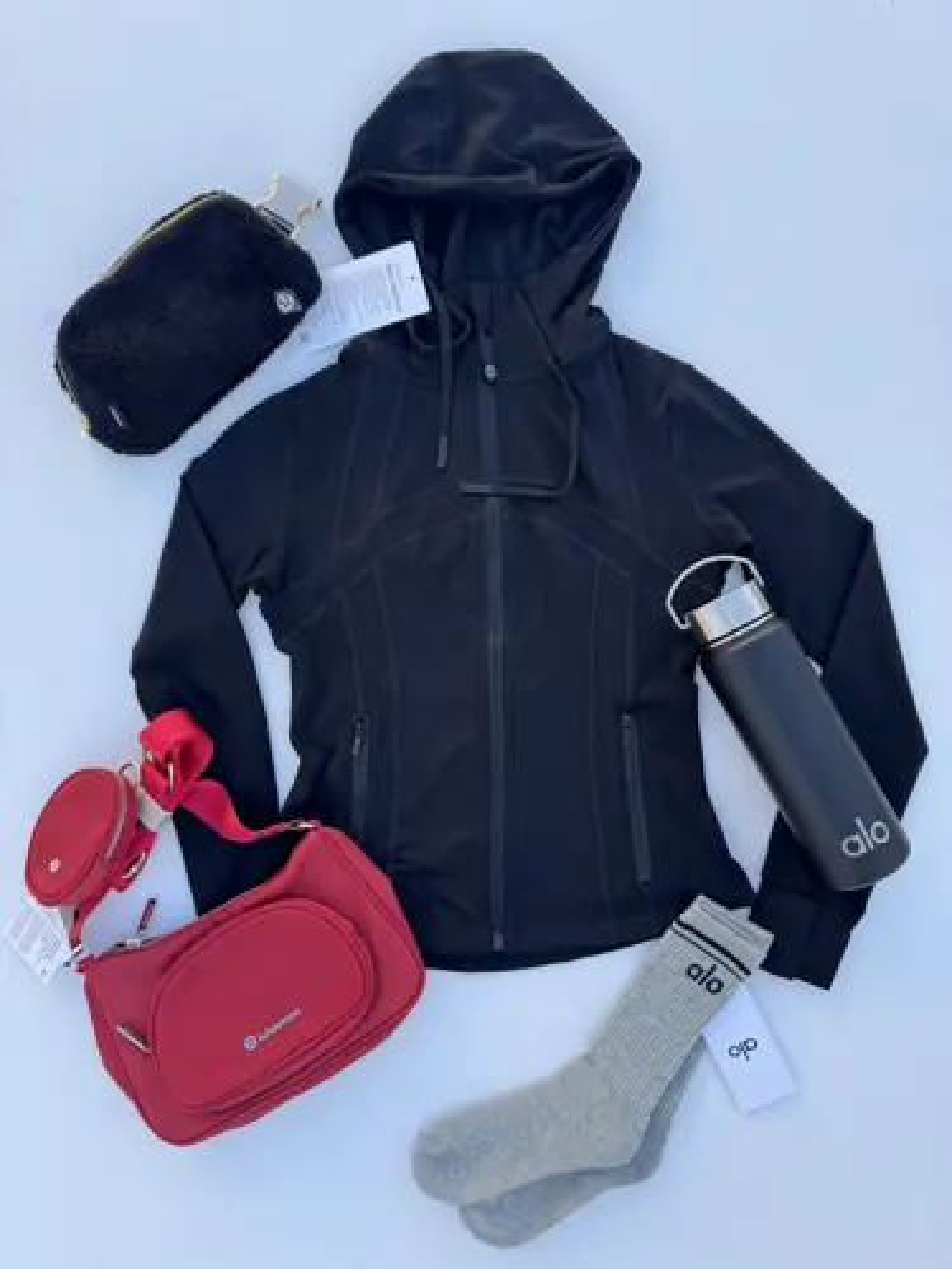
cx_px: 476
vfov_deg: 71.6
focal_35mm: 24
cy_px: 634
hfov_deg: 56.8
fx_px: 880
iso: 80
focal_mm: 6.76
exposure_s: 1/639
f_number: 1.78
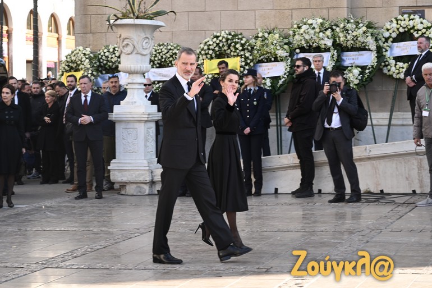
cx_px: 216
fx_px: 1092
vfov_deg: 15.0
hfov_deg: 22.4
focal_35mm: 91
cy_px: 144
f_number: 8
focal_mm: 91
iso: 400
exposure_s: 1/200
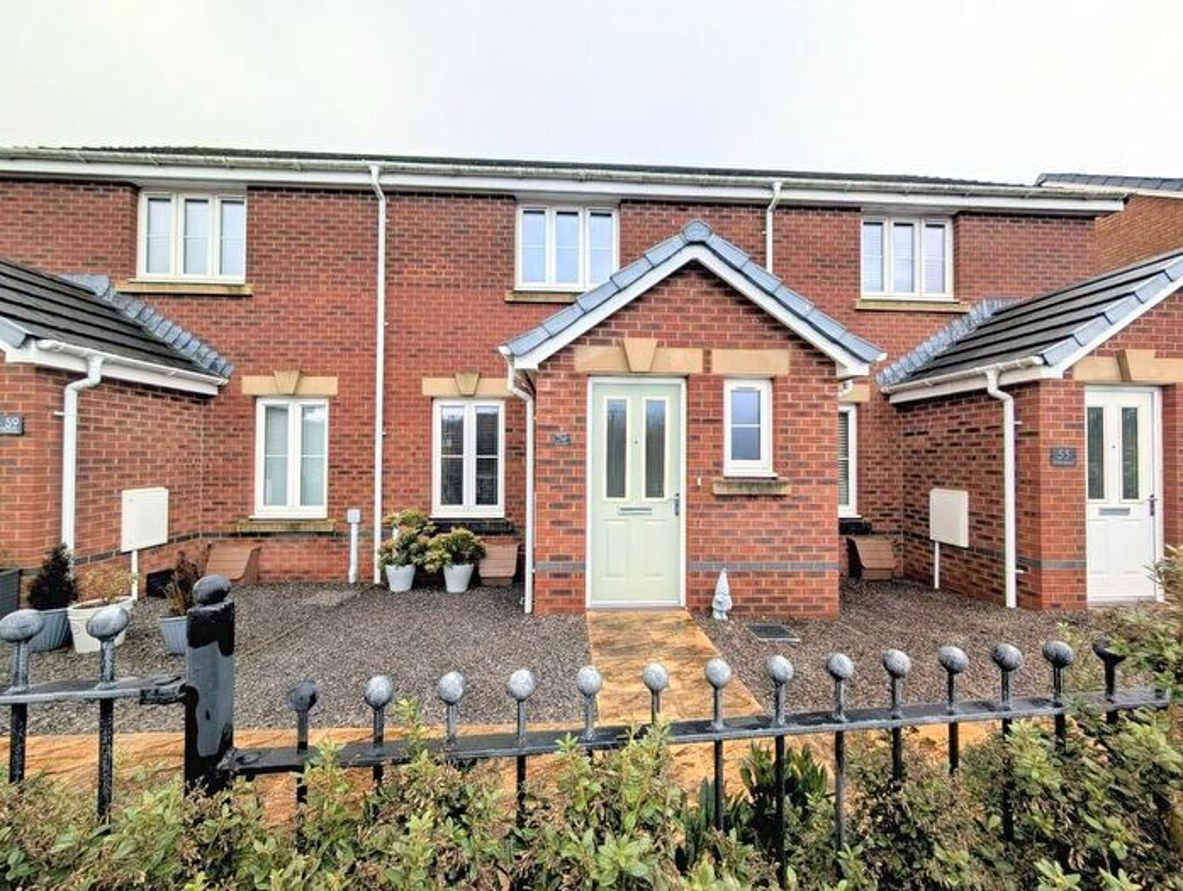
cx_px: 592
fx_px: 411
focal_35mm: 12
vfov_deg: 94.7
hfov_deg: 110.4
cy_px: 446
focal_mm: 2.02
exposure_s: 1/161
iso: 51
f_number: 1.7
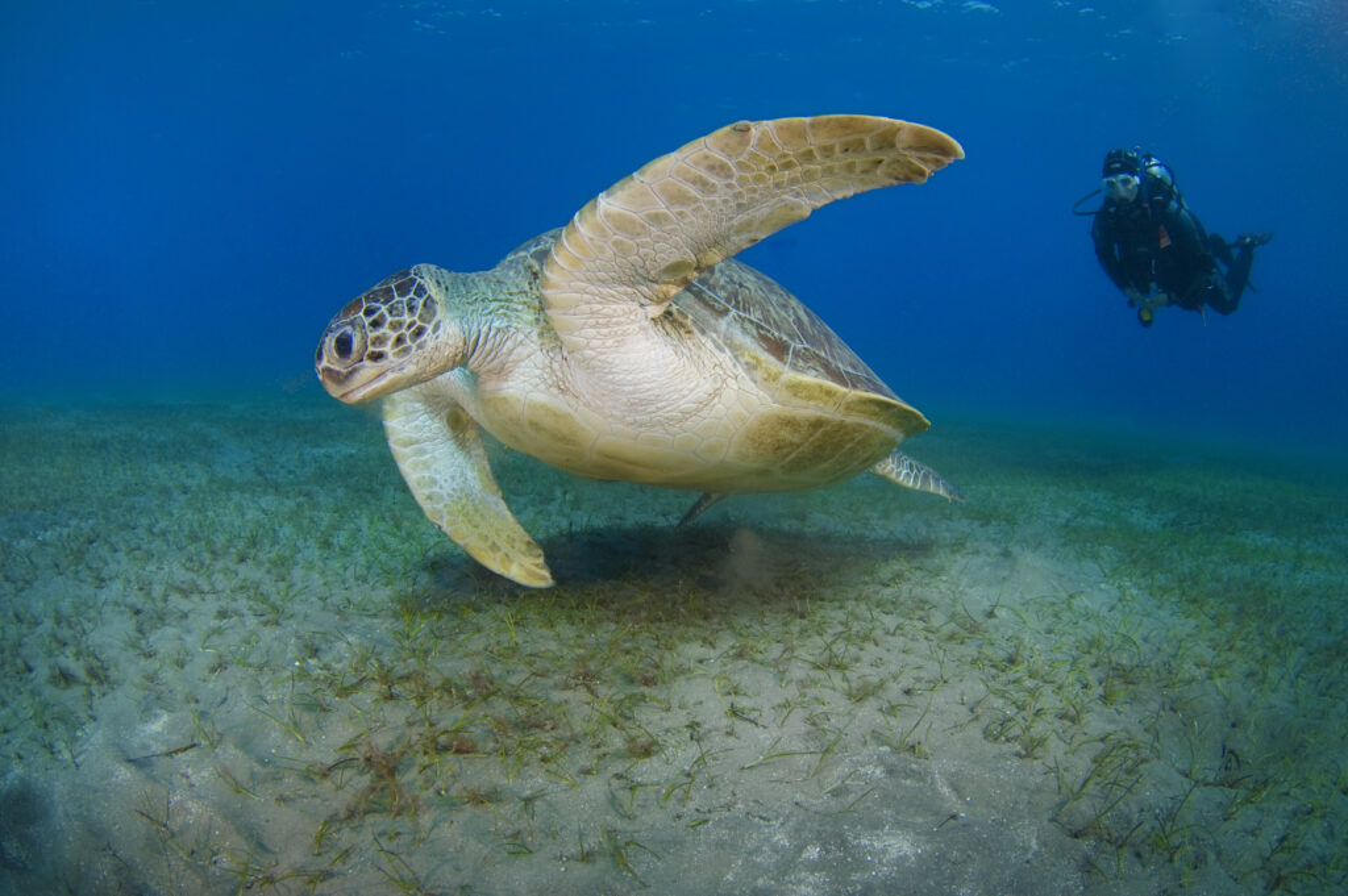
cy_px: 448
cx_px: 674
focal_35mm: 15
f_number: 11
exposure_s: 1/125
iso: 200
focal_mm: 10
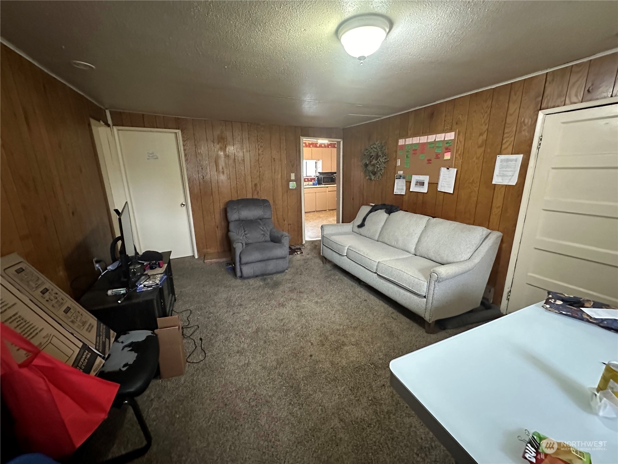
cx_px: 309
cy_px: 232
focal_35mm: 14
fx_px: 250
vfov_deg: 85.7
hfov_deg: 102.1
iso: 1000
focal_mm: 2.22
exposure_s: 1/40
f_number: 2.2
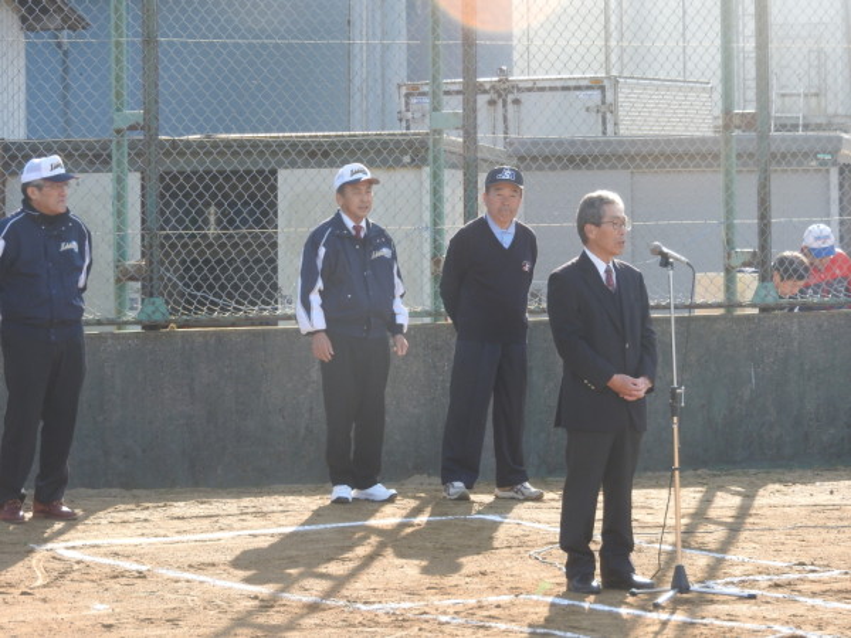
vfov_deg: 7.4
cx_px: 426
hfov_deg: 9.9
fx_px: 4917
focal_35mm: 200
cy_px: 319
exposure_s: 1/125
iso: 100
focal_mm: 35.8
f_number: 5.3
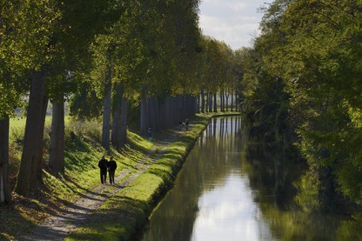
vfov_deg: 6.8
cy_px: 120
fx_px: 2030
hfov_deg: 10.2
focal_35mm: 202
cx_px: 180
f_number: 11
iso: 200
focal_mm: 200
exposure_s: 1/250
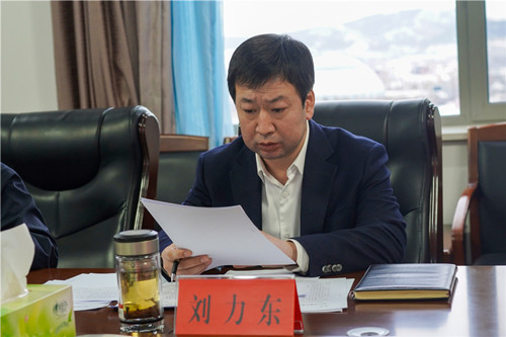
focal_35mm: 82
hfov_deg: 24.8
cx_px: 253
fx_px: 1152
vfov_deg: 16.6
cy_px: 168
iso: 800
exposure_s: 1/50
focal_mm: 55
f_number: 4
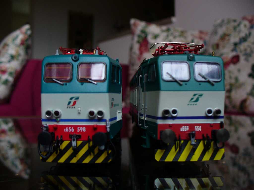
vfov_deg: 38.7
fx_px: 271
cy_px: 95
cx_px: 127
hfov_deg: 50.1
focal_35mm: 37
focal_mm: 6.1
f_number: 2.8
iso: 100
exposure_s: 1/60
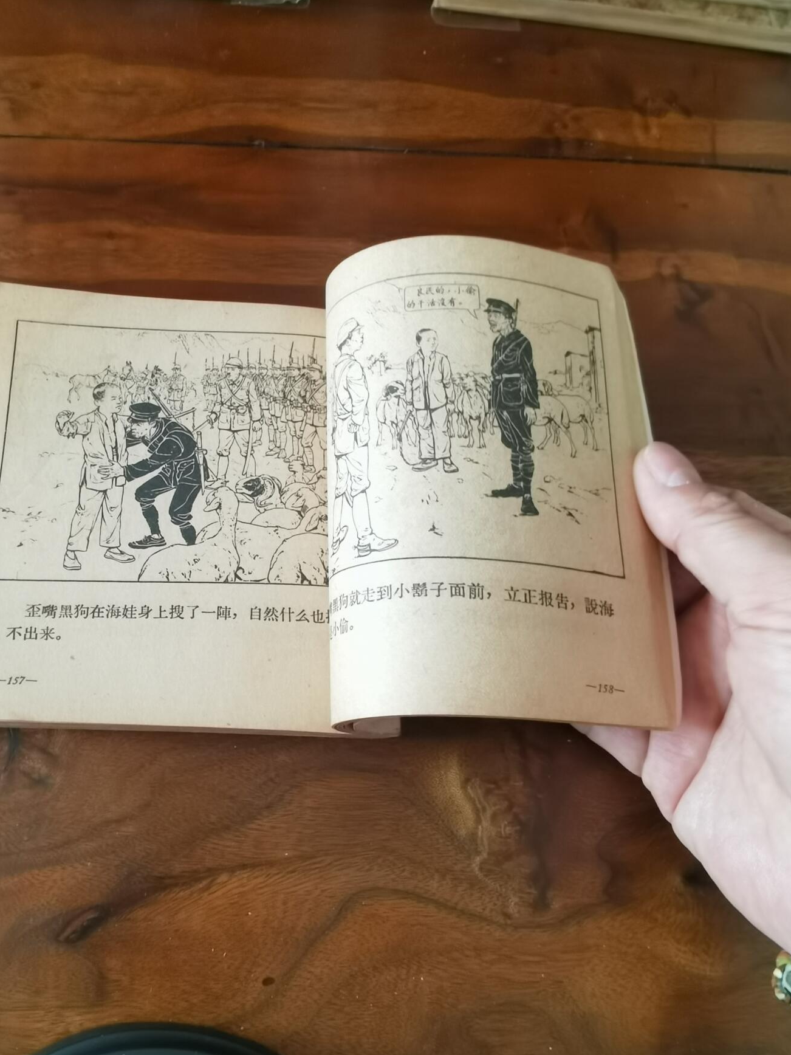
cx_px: 409
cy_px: 516
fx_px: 853
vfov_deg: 63.4
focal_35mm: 28
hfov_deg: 49.7
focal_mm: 2.26
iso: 250
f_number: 2.2
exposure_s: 1/33.3
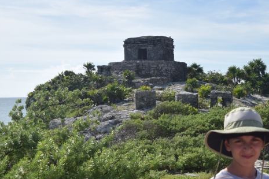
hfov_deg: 30.2
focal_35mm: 66
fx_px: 493
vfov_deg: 20.6
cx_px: 190
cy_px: 100
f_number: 3.8
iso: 200
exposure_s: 1/3200
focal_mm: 20
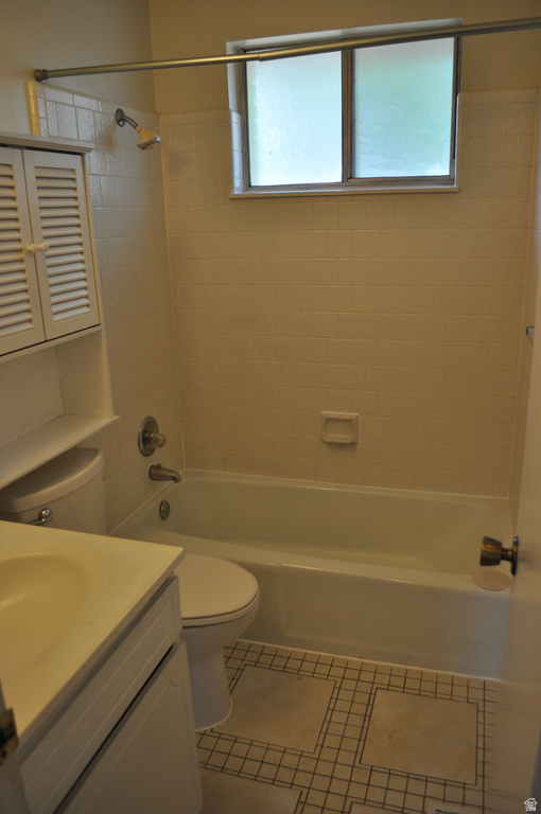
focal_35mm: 27
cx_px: 270
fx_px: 610
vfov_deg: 67.4
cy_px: 407
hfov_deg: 47.8
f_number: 4
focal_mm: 18
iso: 450
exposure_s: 1/60
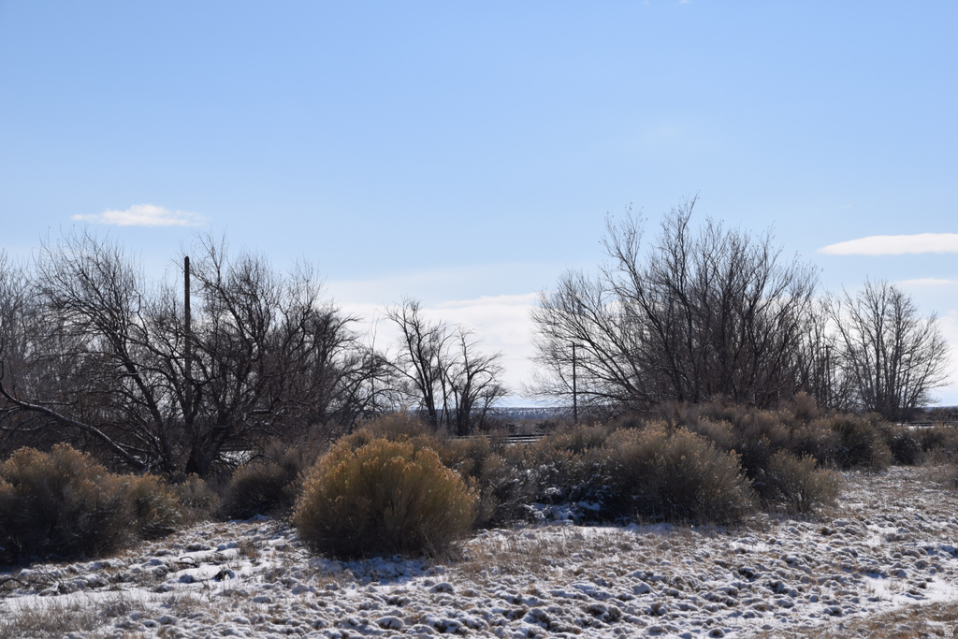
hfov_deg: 18.9
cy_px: 320
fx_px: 2874
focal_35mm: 108
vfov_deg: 12.7
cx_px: 479
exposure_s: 1/1000
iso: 200
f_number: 11
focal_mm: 72
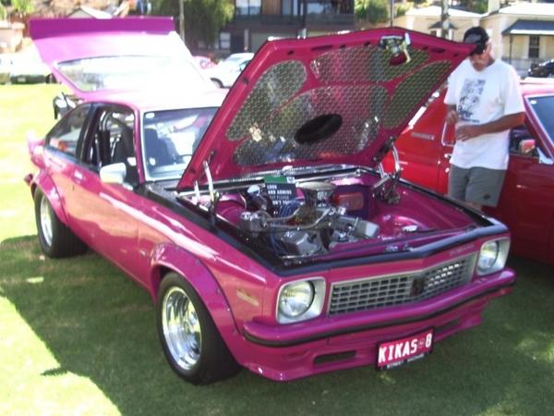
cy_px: 208
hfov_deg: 42.1
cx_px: 277
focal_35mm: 45
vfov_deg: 32.2
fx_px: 720
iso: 50
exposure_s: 1/200
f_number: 2.8
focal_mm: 6.8
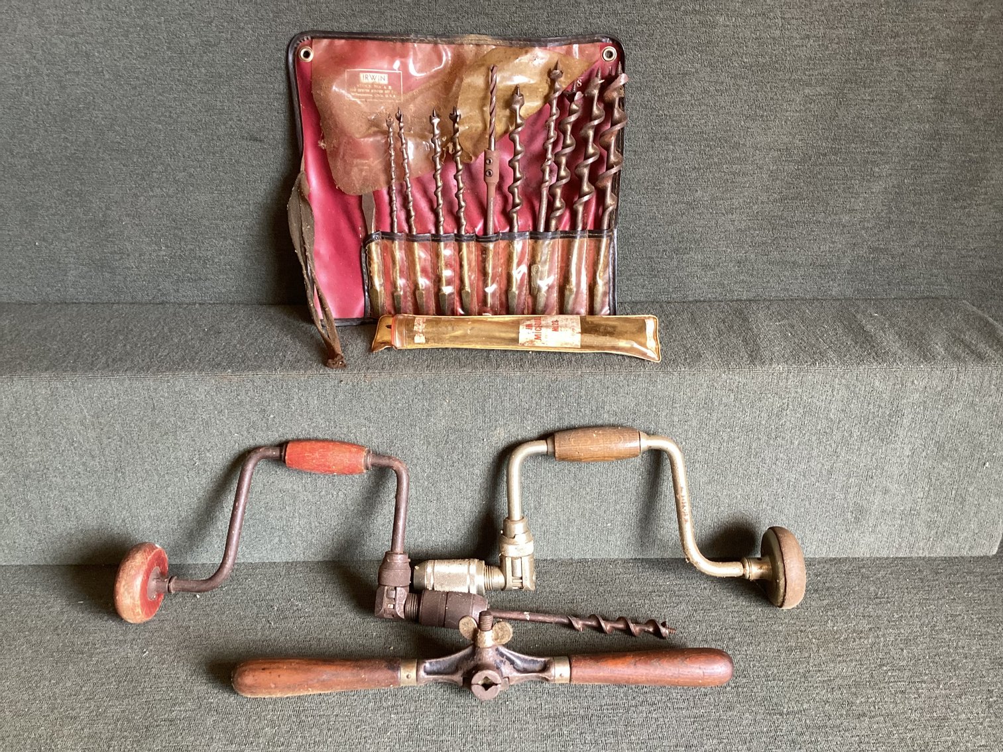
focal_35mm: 31
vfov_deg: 45.4
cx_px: 502
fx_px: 898
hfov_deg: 58.3
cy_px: 376
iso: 160
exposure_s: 1/50
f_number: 2.4
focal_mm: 3.3
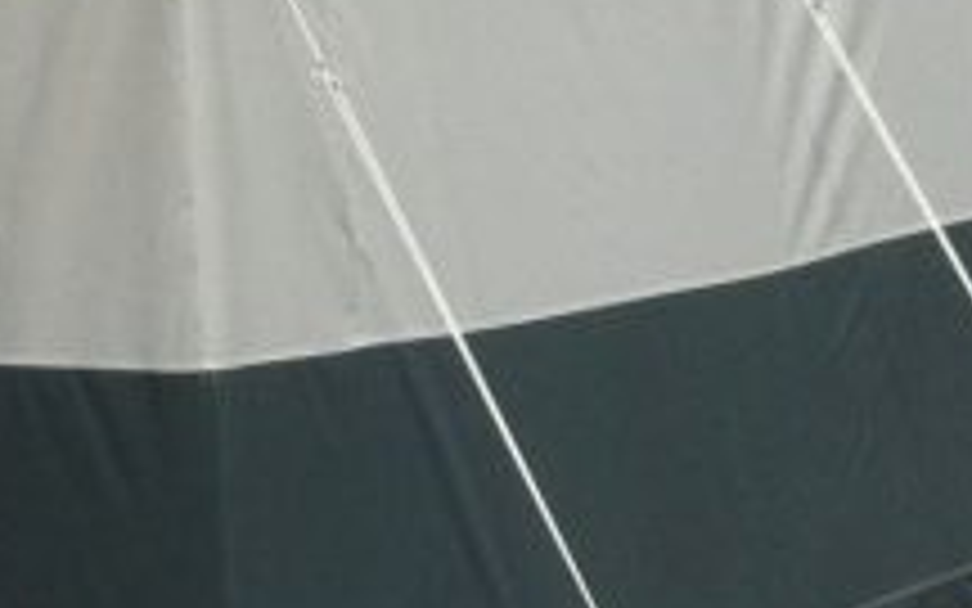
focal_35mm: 176
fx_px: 4662
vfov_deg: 7.3
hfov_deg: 11.7
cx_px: -126
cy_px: -286
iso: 80
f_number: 2.8
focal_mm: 3.85
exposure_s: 1/1257
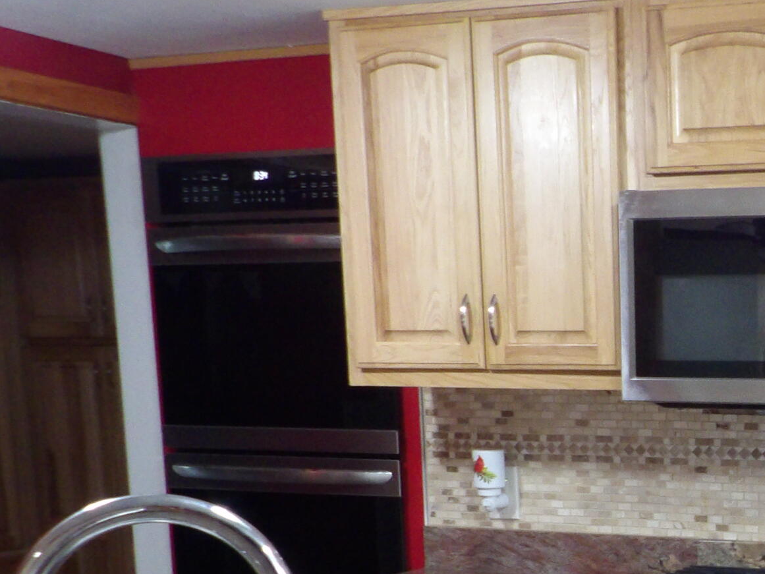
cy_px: 600
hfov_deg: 27.9
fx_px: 1370
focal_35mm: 62
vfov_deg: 22.6
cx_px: 882
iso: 366
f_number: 3.2
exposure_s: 1/17
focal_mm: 4.3
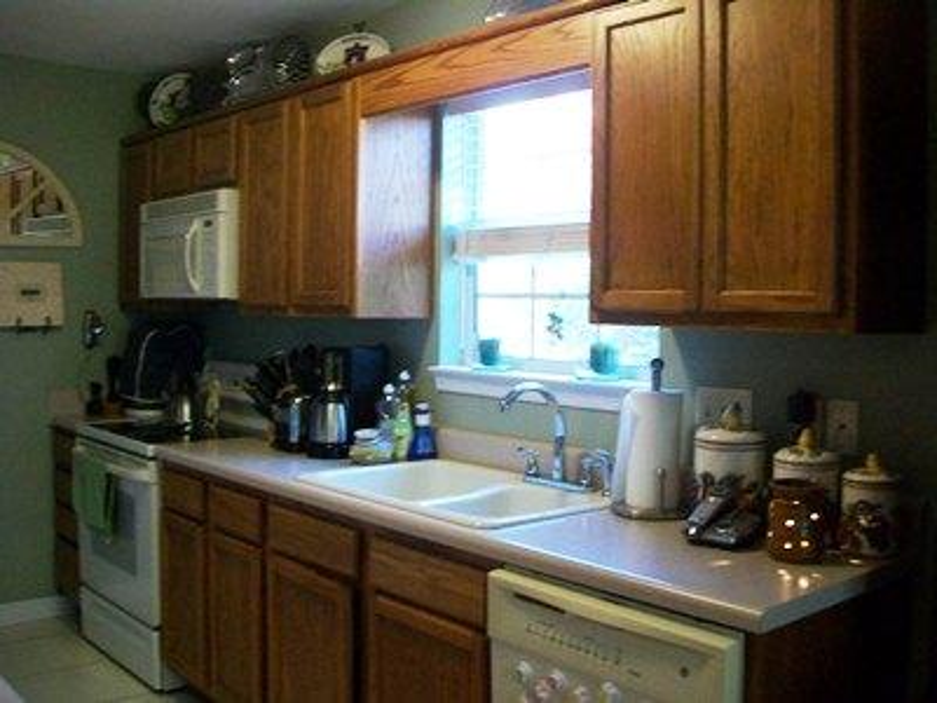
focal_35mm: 36
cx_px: 468
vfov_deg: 39.7
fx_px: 974
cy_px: 352
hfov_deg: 51.4
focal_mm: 6
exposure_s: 1/30
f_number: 2.7
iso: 160
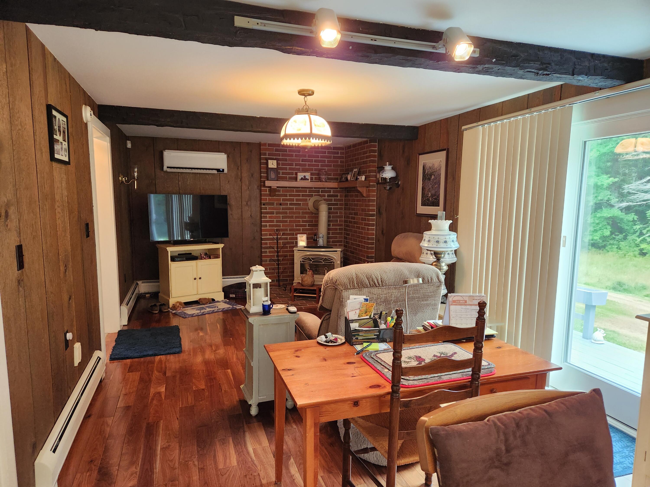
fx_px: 432
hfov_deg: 73.9
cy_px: 244
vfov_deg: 58.9
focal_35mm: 23
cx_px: 325
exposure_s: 1/120
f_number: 1.8
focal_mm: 5.4
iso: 500
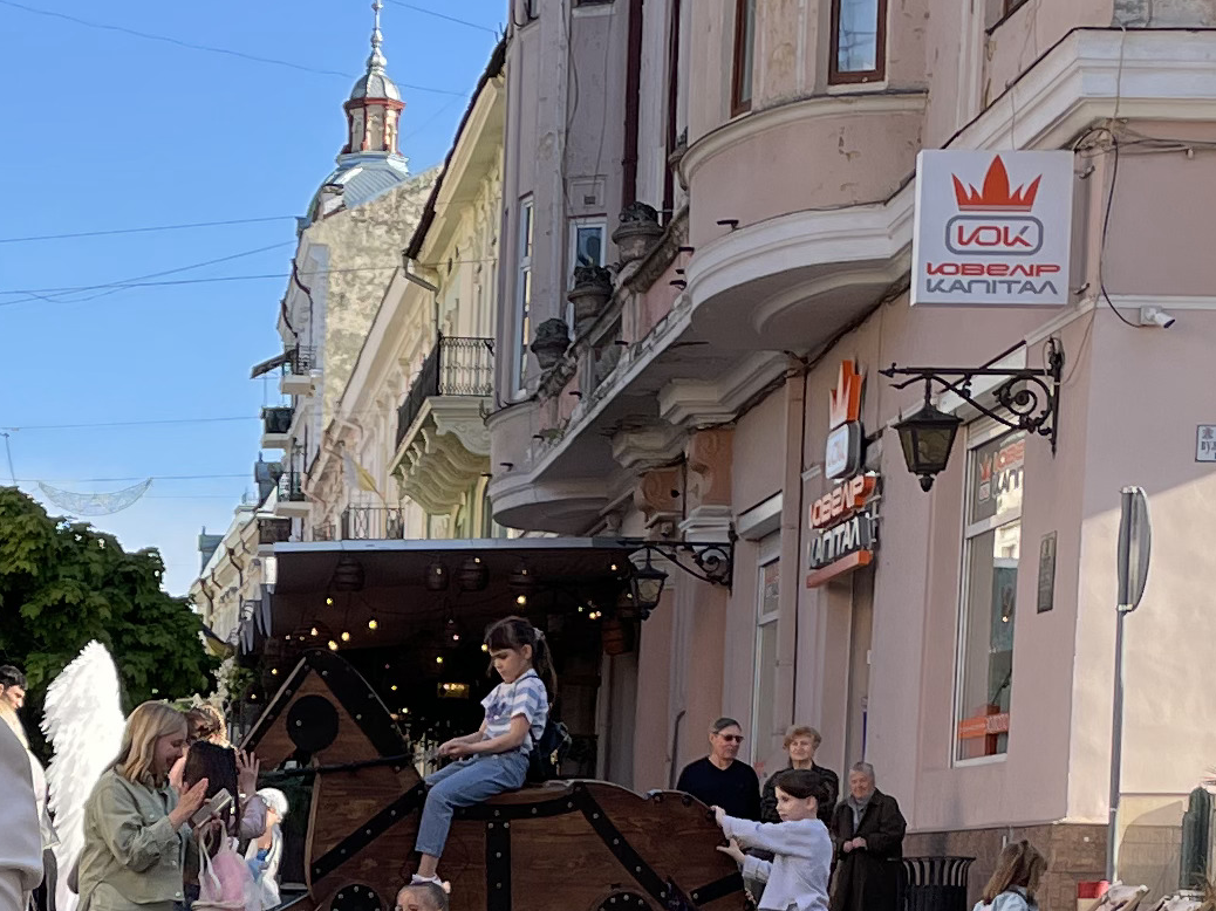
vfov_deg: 14.1
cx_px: 173
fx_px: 3547
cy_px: 1128
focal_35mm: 101
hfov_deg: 19.2
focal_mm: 4.2
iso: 50
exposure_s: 1/1553
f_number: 1.6
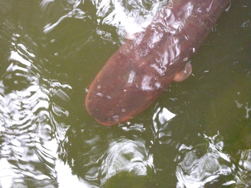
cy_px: 94
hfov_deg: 20.4
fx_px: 696
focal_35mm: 96
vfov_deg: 15.4
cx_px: 126
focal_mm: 15.8
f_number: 4.3
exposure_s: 1/40
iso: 800
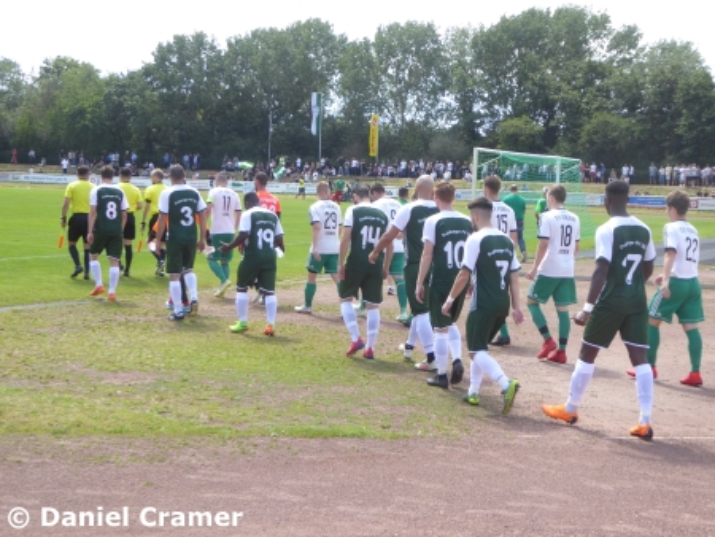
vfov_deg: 24.0
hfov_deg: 31.7
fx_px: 1261
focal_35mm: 61
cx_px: 358
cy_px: 268
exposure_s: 1/160
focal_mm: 10.9
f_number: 4.3
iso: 80
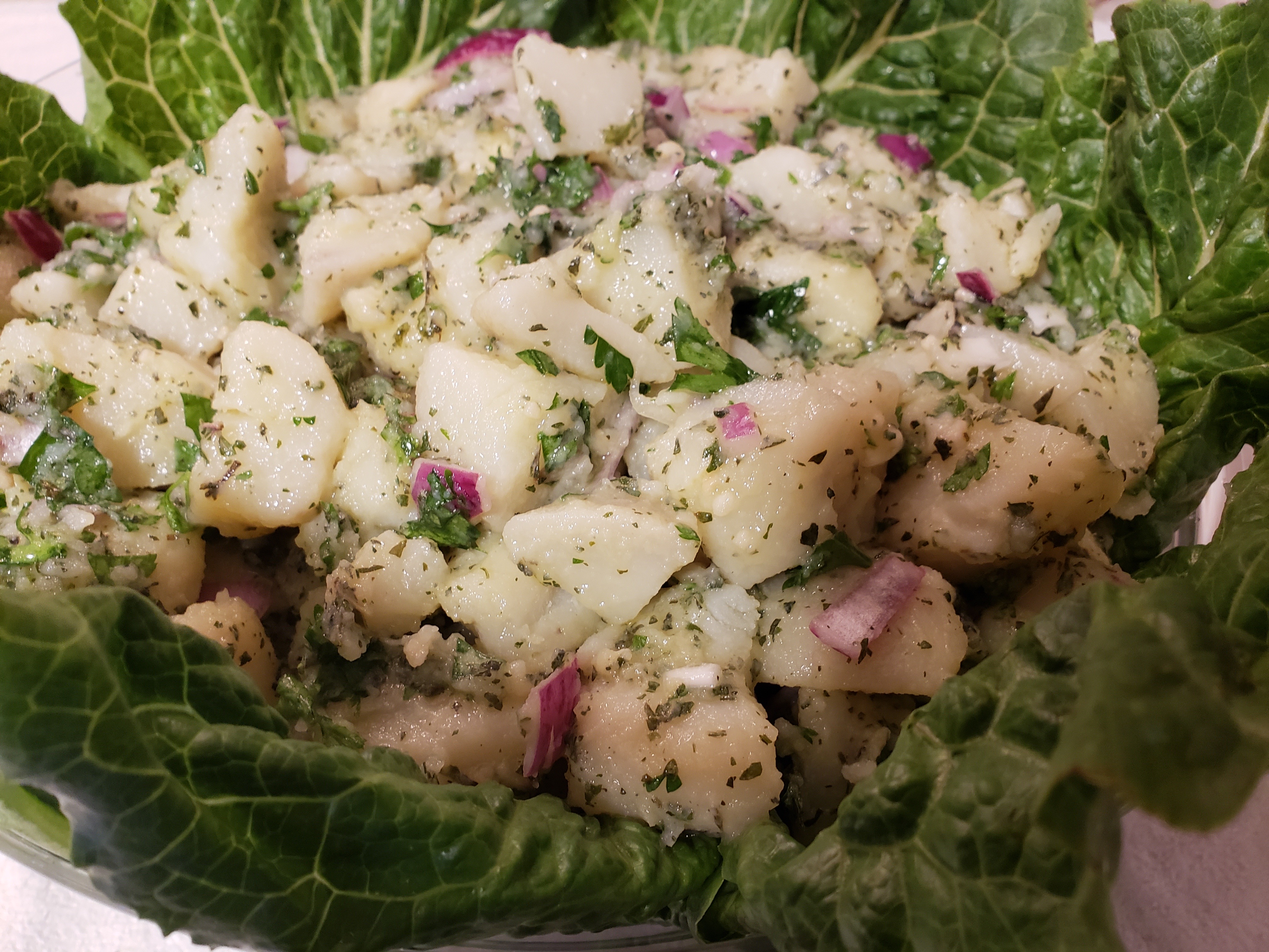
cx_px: 634
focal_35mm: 26
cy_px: 476
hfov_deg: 67.3
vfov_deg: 53.1
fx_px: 953
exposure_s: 1/20
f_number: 2.4
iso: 250
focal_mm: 4.3
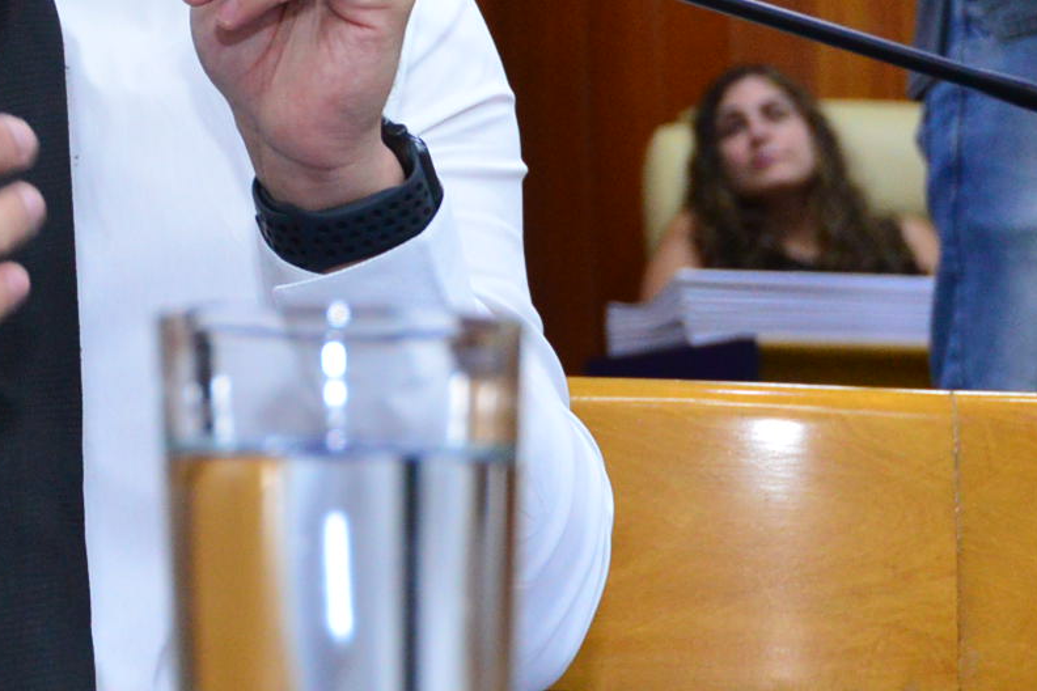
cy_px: -131
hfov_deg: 14.8
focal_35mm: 133
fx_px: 3831
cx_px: -289
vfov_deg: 10.2
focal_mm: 35
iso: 2500
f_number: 4
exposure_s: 1/125
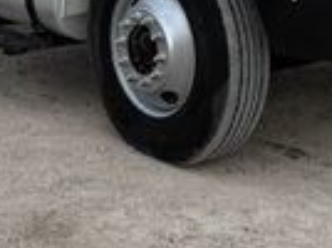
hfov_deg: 17.1
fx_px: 1101
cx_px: 146
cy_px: -141
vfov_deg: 12.1
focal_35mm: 115
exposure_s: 1/2801
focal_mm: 6.76
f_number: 1.78
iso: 80
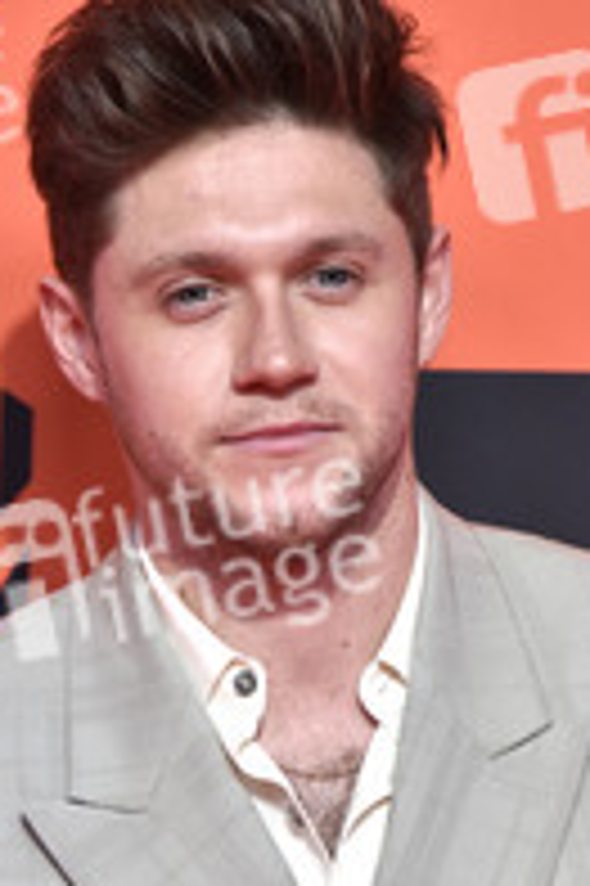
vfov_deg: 5.1
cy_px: 792
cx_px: 279
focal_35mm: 406
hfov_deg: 3.4
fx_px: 9998
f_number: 4.5
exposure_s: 1/250
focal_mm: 200
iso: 2000
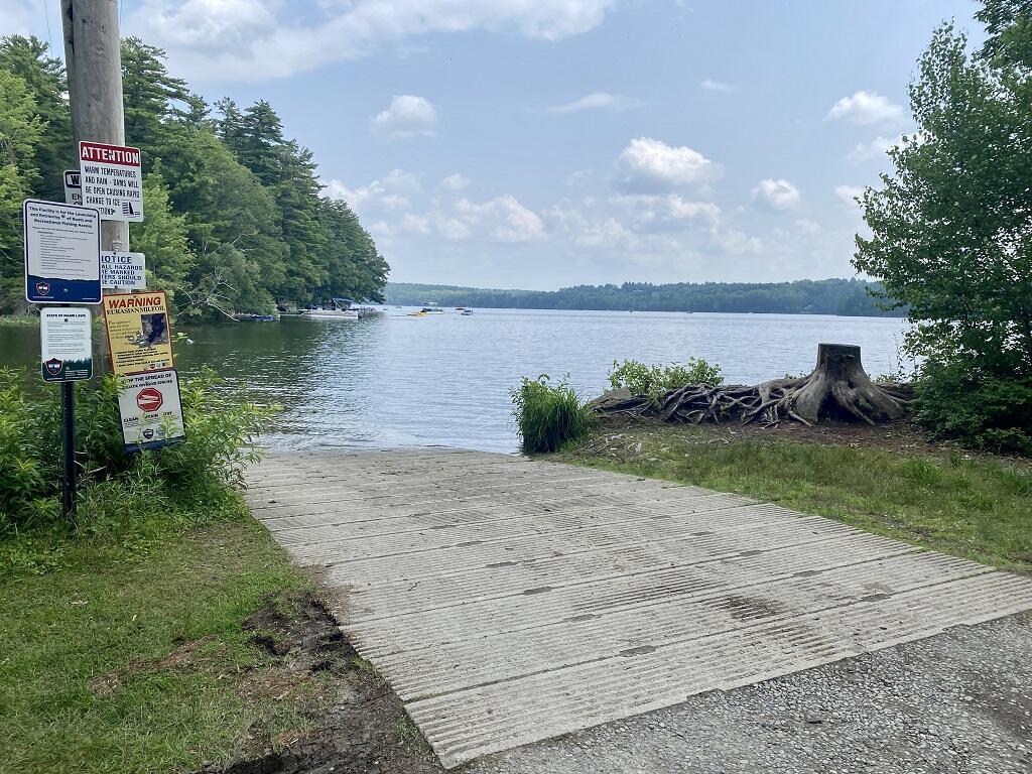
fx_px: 775
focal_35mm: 26
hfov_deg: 67.3
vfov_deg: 53.1
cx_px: 516
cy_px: 387
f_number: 1.8
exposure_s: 1/3040
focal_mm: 4.25
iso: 32
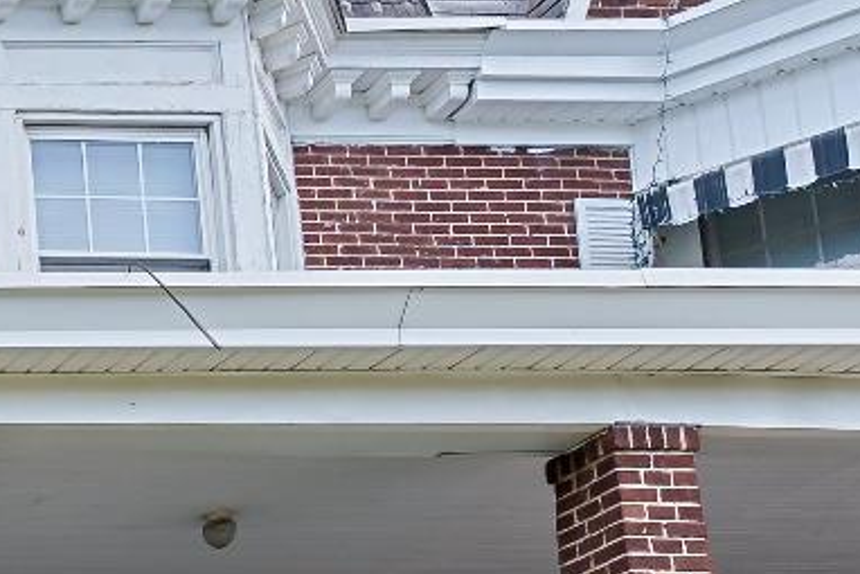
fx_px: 1792
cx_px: -892
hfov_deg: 17.9
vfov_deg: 16.1
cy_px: 942
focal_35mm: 75
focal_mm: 14
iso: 250
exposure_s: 1/250
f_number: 9
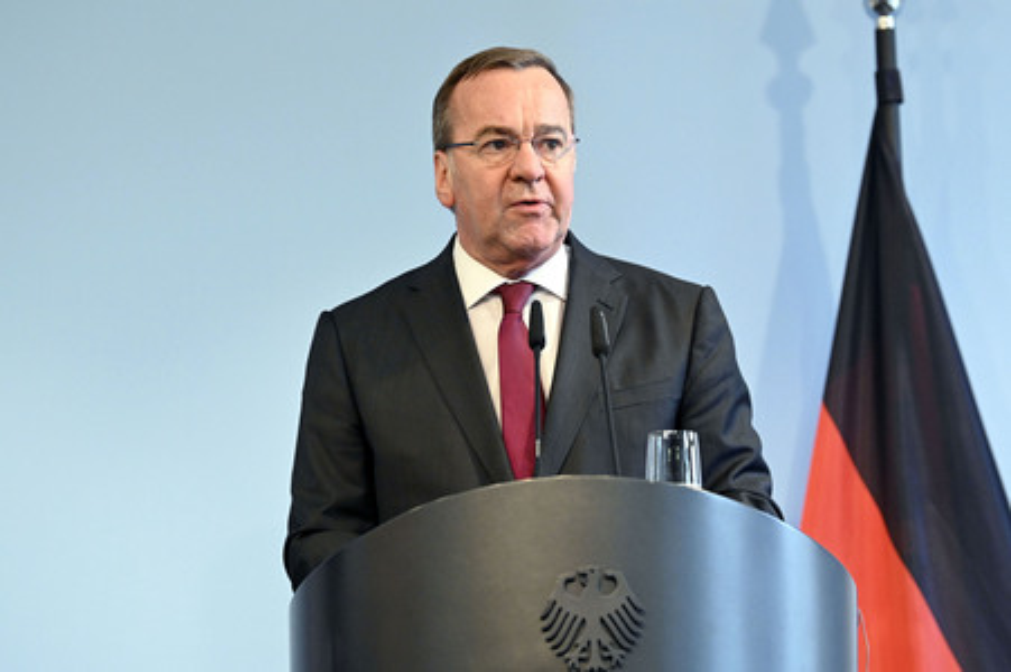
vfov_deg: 11.2
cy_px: 336
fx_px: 3424
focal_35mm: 122
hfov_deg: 16.8
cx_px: 506
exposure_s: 1/400
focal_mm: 122
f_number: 4.5
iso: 5000
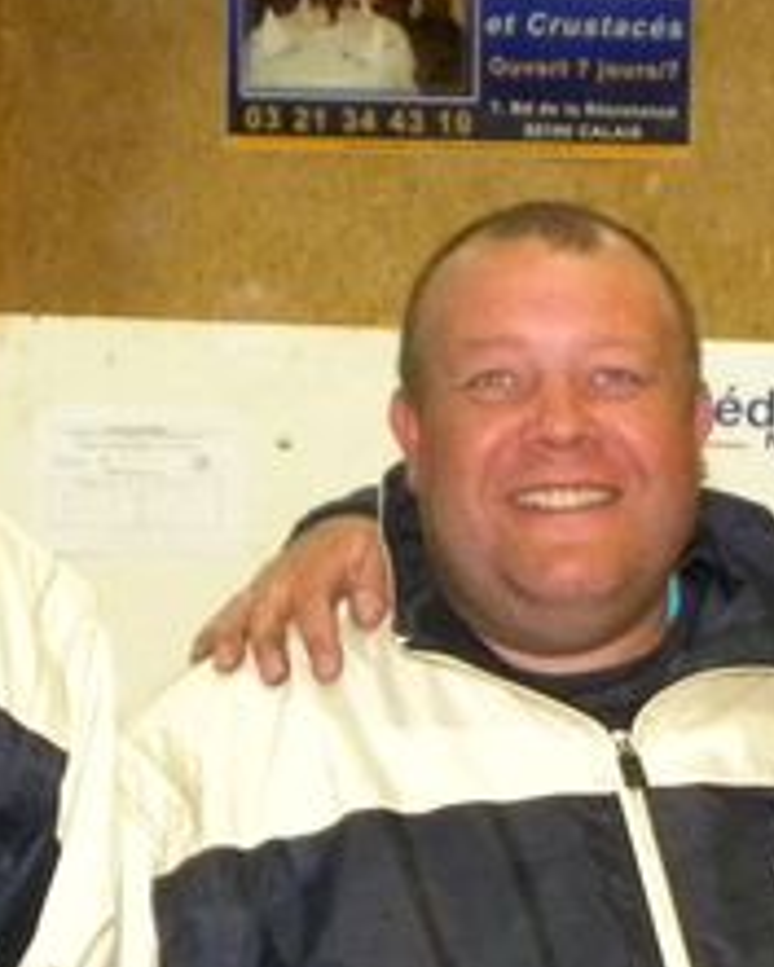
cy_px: 837
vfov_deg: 13.6
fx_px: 4037
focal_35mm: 141
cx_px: 792
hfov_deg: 10.8
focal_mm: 6.6
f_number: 3.2
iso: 400
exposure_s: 1/30
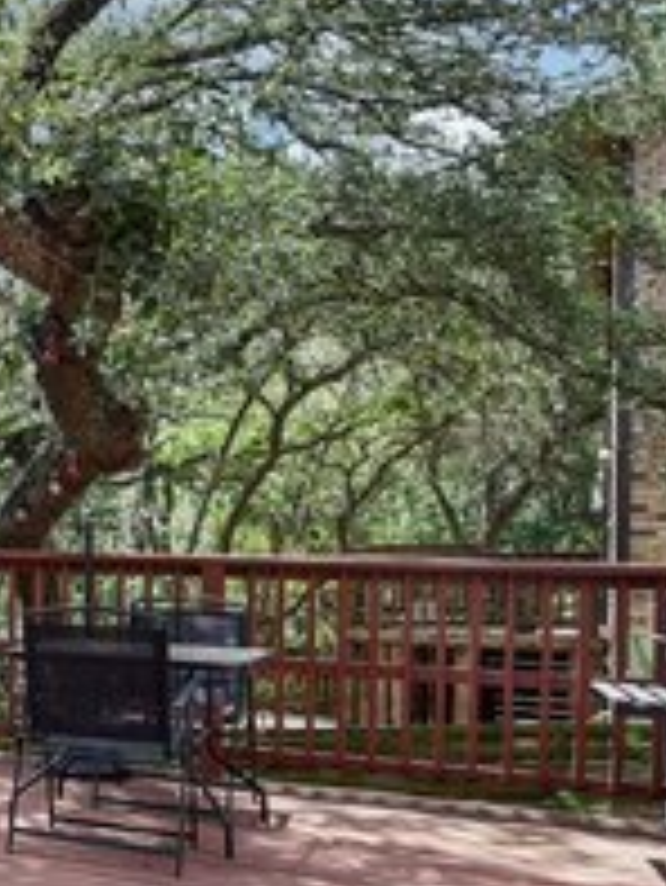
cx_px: -495
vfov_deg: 38.0
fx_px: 1281
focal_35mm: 50
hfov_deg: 21.1
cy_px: 533
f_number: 8
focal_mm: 16
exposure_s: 1/160
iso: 400
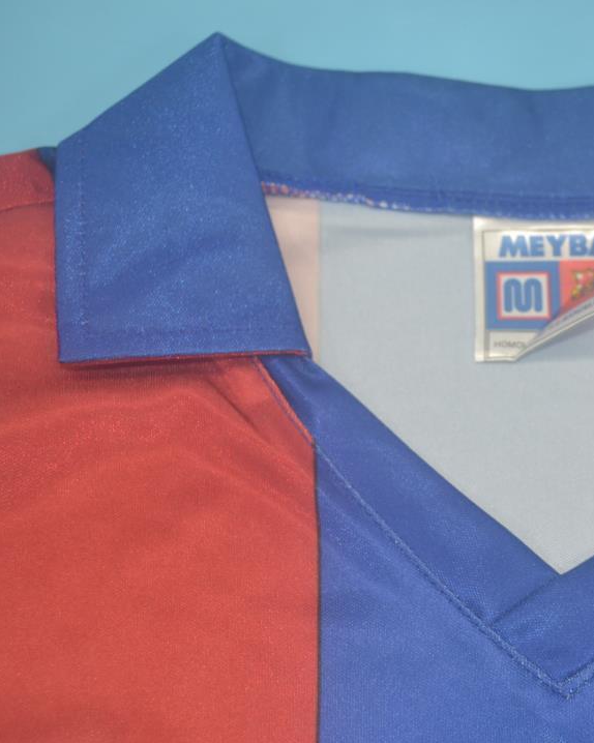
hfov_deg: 20.8
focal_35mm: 72
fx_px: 1583
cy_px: 372
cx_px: 539
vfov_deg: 26.4
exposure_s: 1/60
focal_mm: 34
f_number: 5
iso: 200
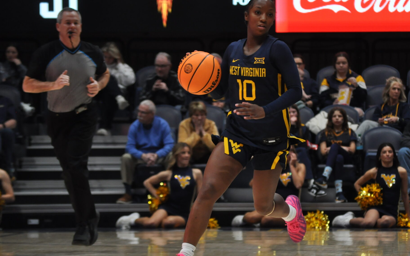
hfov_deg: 8.0
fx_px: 2916
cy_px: 126
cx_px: 284
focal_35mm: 261
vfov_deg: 5.0
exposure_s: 1/500
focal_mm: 122
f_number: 4.8
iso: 900
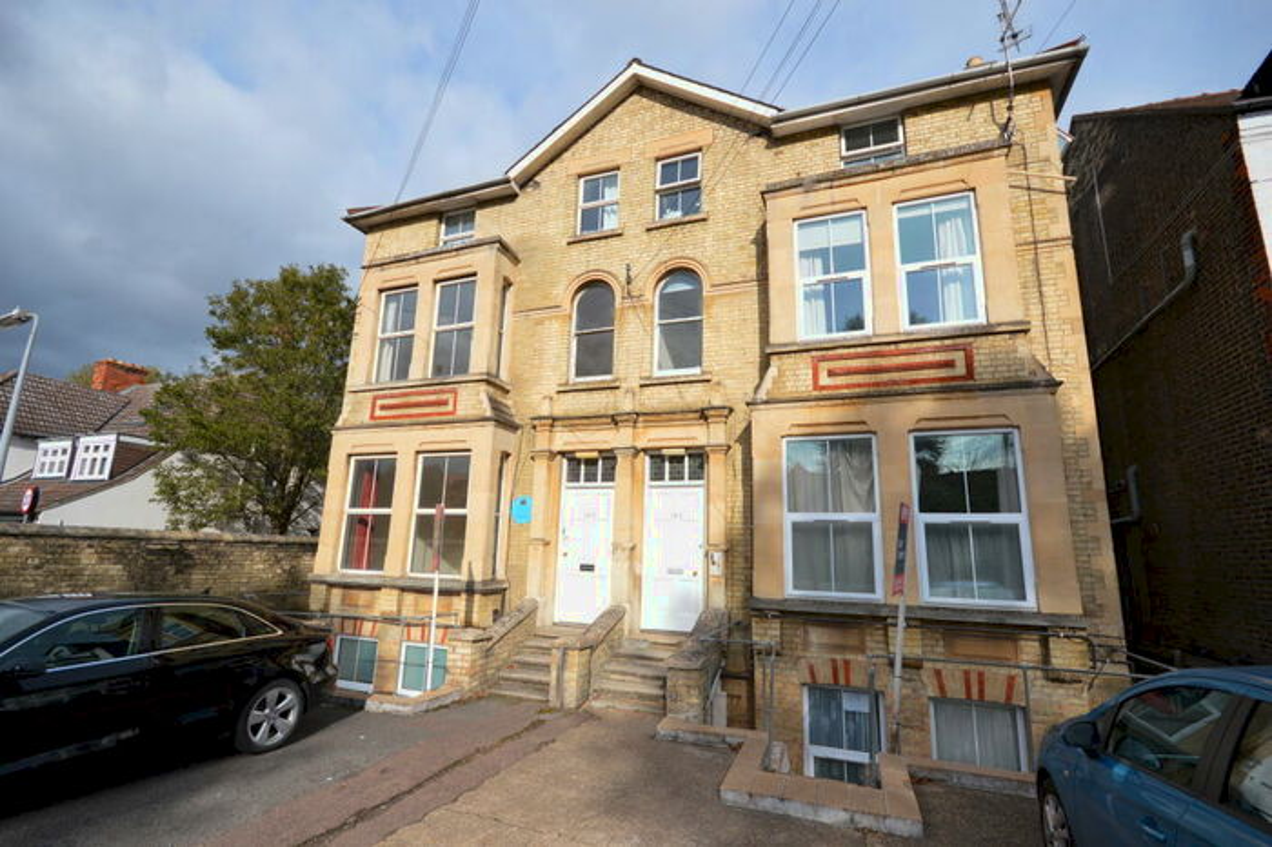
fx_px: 530
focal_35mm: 15
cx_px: 636
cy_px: 424
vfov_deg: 77.3
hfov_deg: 100.4
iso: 100
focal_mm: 10
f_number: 9
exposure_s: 1/320
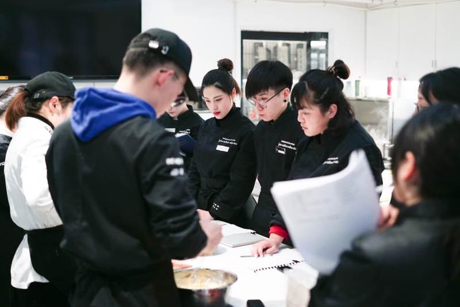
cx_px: 230
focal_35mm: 50
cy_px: 154
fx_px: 639
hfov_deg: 39.6
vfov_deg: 27.0
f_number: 2.5
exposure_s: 1/160
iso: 320
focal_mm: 50
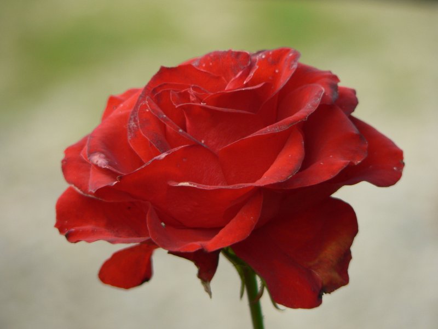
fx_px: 5466
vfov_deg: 3.4
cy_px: 164
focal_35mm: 432
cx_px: 219
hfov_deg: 4.6
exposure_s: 1/40
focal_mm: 72
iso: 80
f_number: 3.3
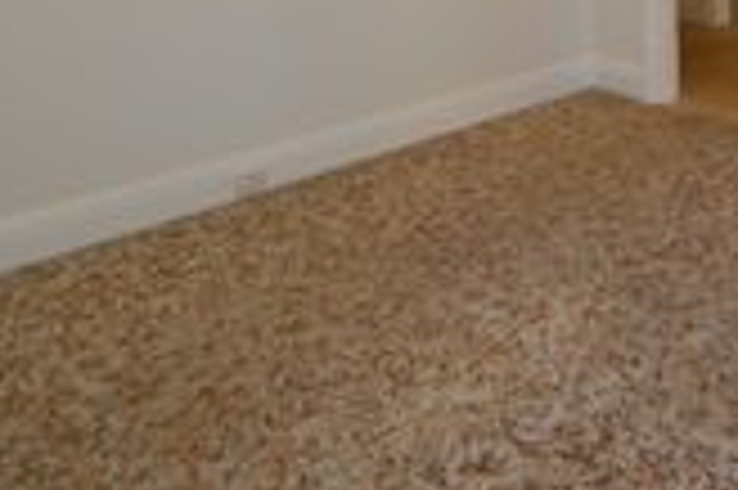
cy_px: -200
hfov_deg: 39.7
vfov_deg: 25.3
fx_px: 881
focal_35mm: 43
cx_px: 747
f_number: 4
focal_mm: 10
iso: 720
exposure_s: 1/60
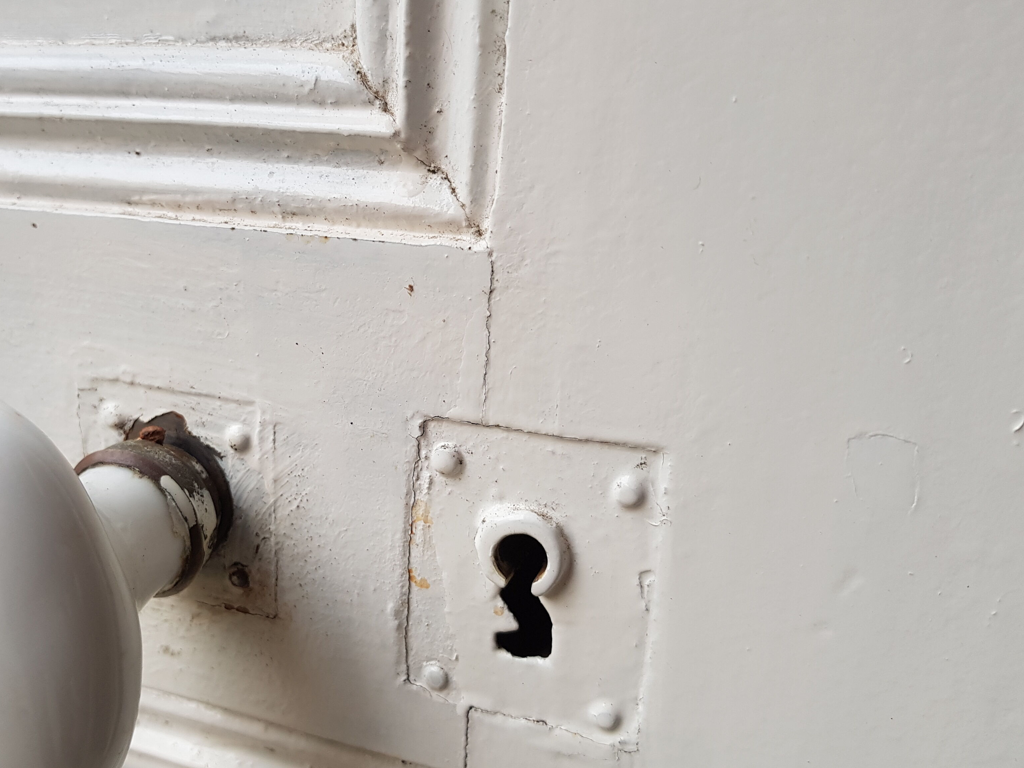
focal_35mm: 34
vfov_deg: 41.8
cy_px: 398
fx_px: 1006
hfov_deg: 53.1
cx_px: 359
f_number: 1.7
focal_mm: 4.2
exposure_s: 1/50
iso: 64
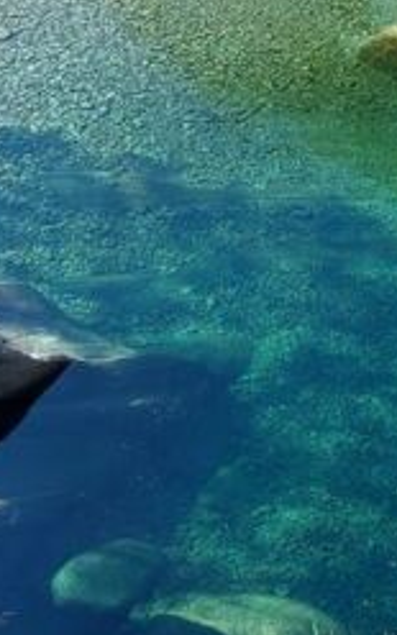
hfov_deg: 11.9
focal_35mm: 105
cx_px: 597
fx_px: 1818
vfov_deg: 19.7
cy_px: 435
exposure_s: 1/325
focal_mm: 5.23
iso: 32
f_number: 1.8
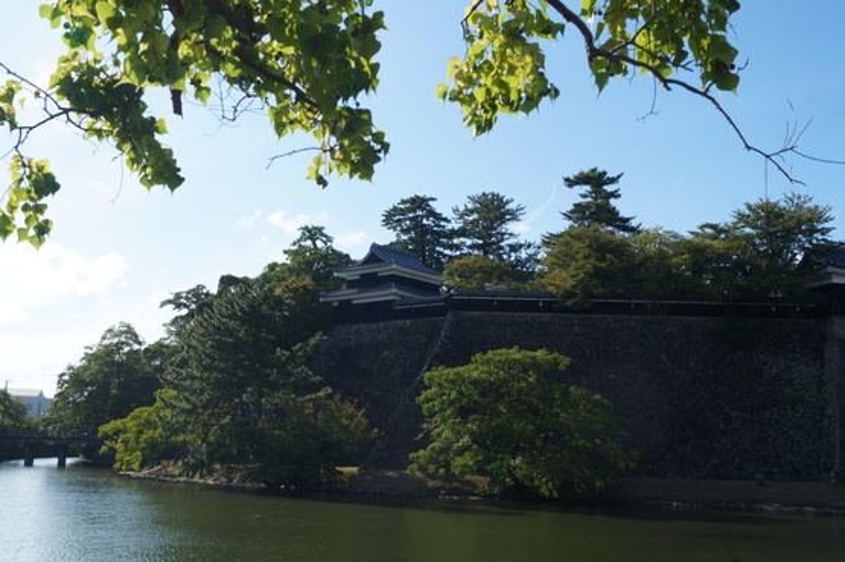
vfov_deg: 36.8
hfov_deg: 53.2
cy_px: 281
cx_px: 422
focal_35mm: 36
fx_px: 844
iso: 100
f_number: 11
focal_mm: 24
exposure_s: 1/125
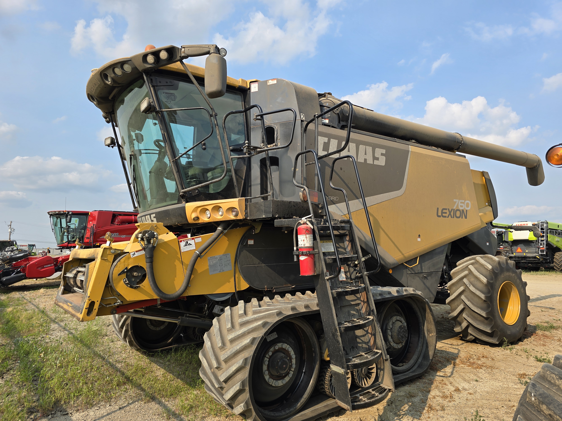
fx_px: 373
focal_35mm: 23
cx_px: 281
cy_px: 210
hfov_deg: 73.9
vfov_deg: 58.9
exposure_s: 1/604
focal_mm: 6.3
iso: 12
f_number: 1.7
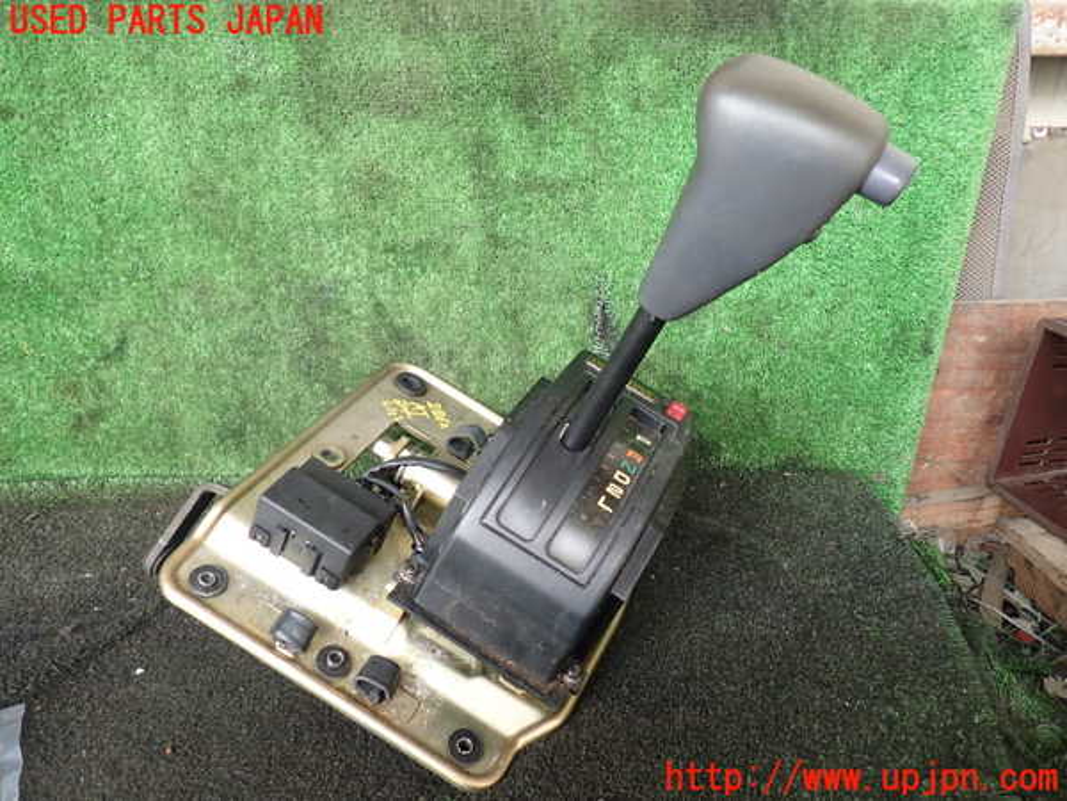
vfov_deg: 46.8
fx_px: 925
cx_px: 534
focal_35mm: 30
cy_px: 400
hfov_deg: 60.0
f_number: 2.3
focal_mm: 5.4
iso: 200
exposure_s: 1/60
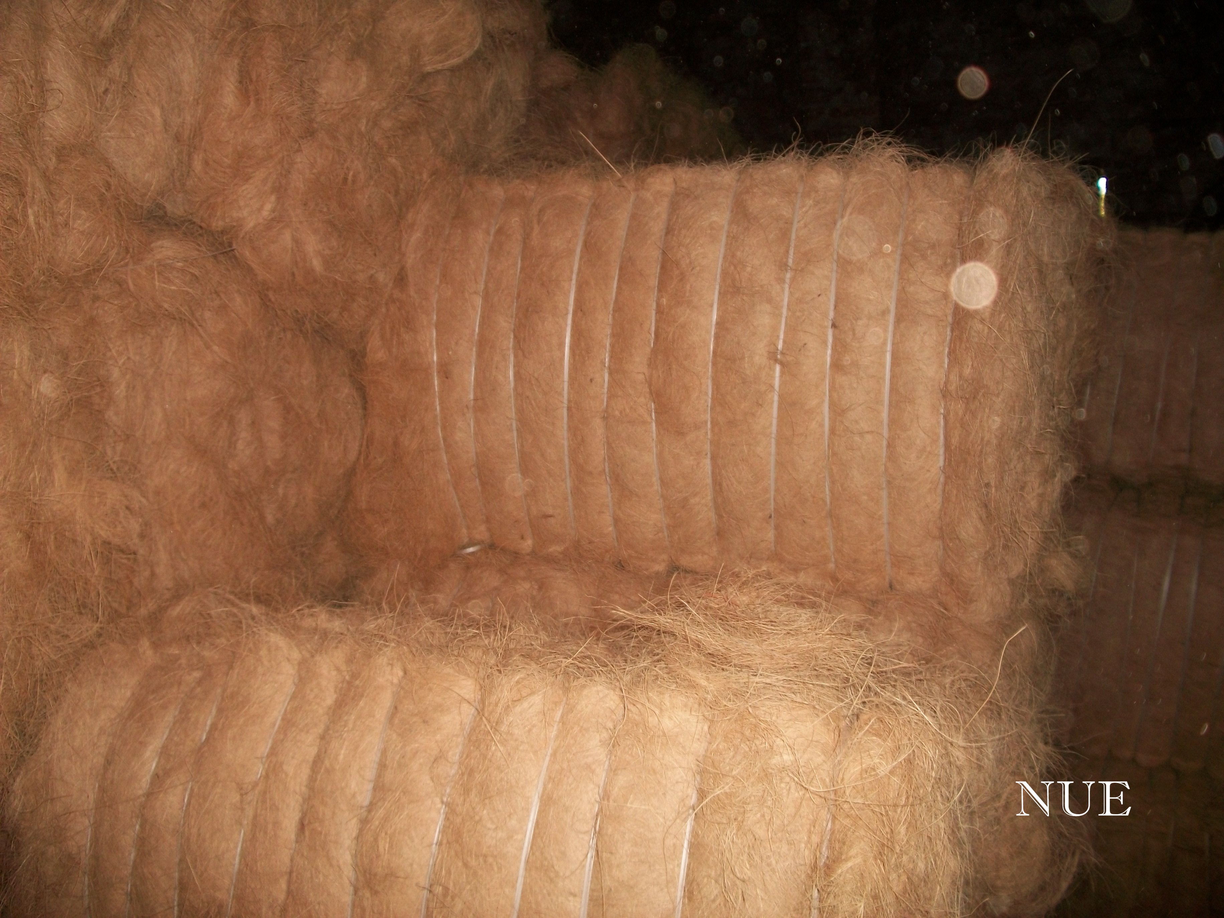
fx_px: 1131
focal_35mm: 32
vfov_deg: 44.2
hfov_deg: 56.8
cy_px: 459
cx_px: 612
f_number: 2.9
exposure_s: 1/60
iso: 80
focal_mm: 5.7
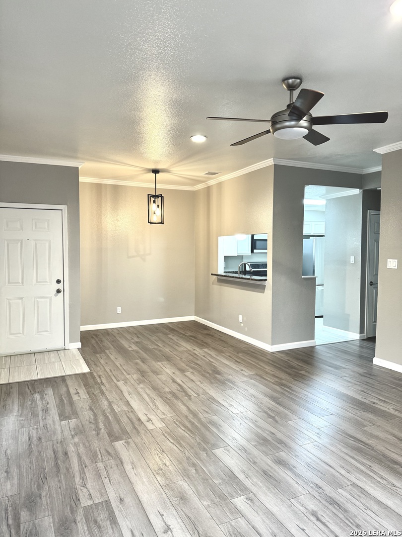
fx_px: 372
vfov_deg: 71.6
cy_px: 268
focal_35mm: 24
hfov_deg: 56.8
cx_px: 201
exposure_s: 1/60
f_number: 1.78
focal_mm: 6.76
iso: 320
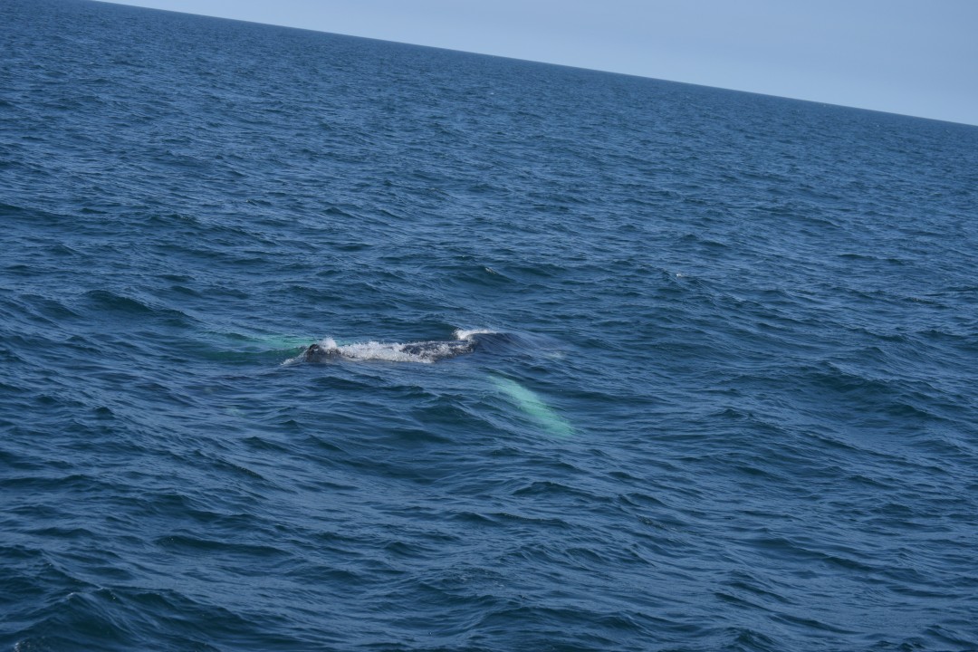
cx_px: 489
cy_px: 326
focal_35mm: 82
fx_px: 2241
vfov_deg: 16.6
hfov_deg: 24.6
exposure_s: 1/1600
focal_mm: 55
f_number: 5.6
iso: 200
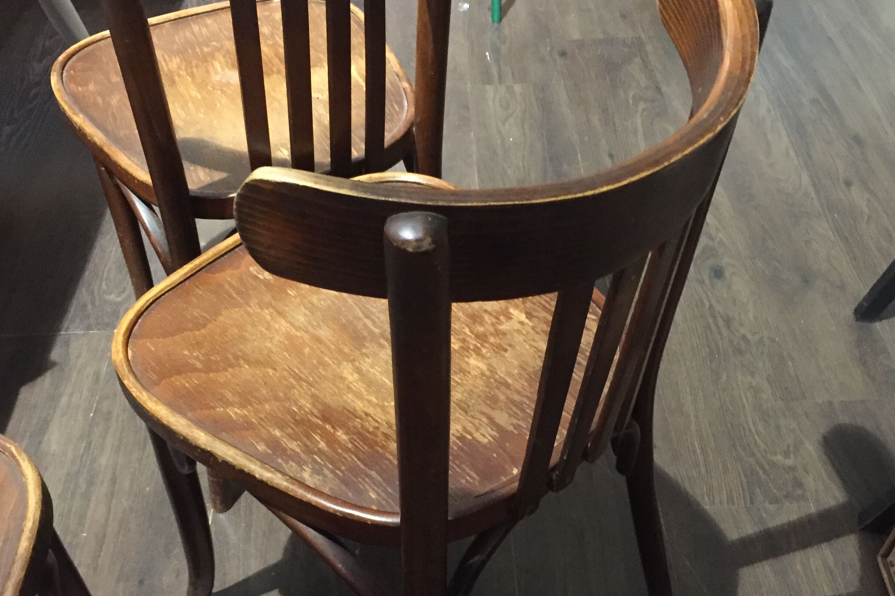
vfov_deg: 32.5
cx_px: 440
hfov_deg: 47.4
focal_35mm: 41
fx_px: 1019
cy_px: 377
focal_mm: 4.15
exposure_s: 1/17
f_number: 2.2
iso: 400
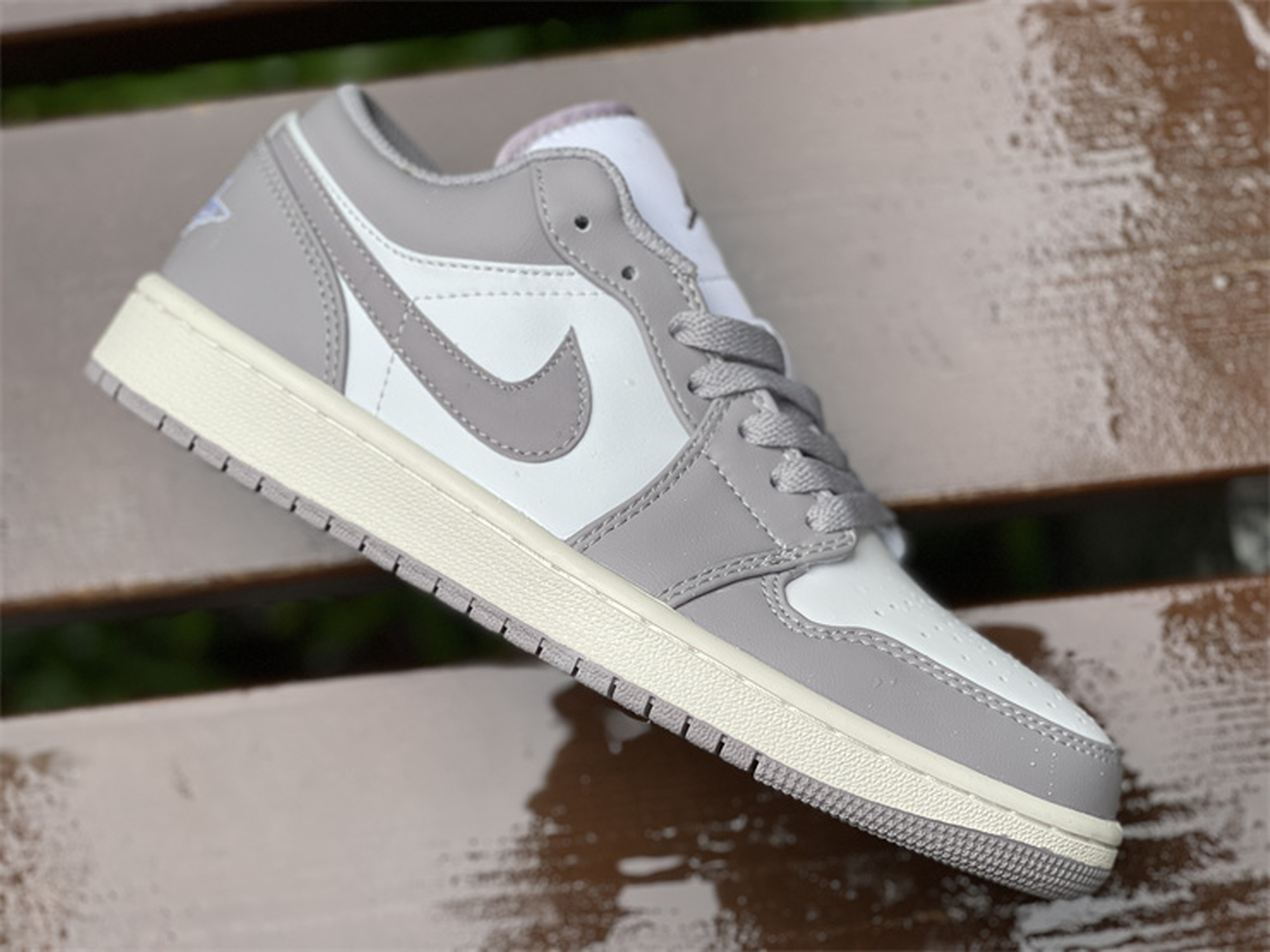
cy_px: 476
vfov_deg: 22.9
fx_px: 2348
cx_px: 635
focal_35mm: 64
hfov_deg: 30.3
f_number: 2.2
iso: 40
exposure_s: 1/121
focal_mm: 7.5
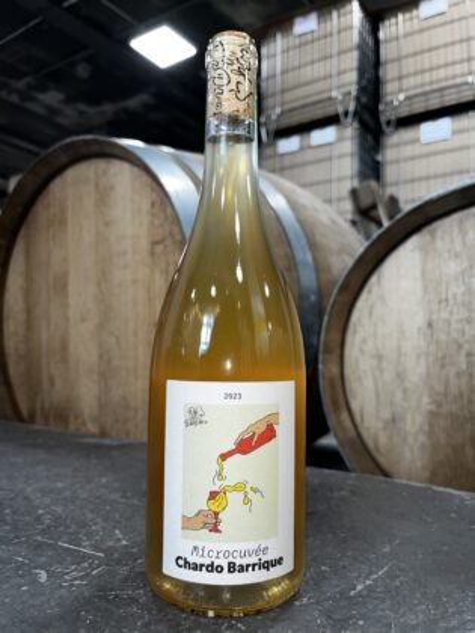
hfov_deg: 53.1
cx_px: 238
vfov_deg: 67.3
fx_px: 476
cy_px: 316
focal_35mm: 26
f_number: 1.6
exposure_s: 1/17
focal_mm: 5.1
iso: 32
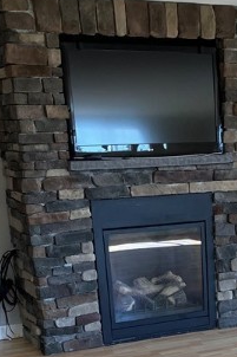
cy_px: 408
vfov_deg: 25.1
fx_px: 732
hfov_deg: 18.0
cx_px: 235
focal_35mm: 74
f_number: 1.8
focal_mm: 3.99
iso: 80
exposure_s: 1/120
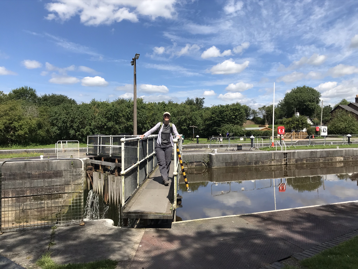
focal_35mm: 28
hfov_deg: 63.4
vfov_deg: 49.7
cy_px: 134
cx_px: 179
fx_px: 290
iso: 20
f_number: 1.8
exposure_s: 1/2591
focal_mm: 3.99
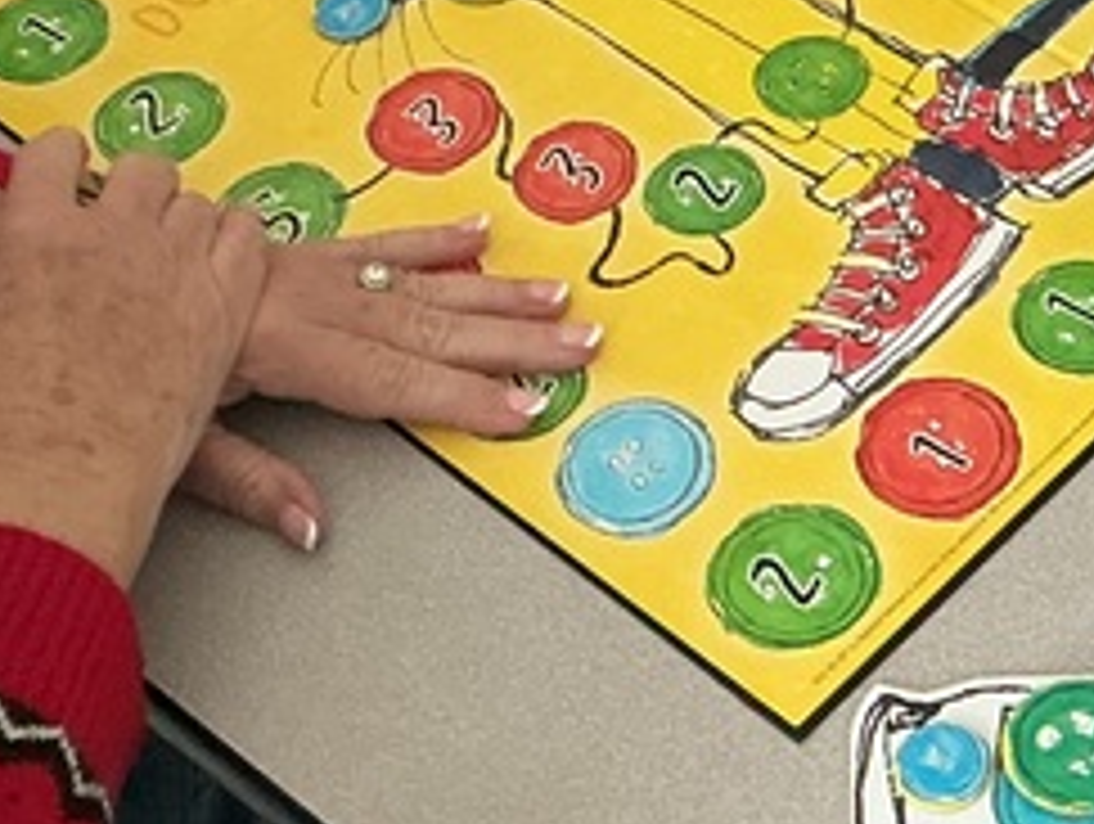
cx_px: 837
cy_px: -387
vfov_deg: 11.7
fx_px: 3861
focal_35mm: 122
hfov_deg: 16.0
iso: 125
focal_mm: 3
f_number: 1.8
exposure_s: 1/60
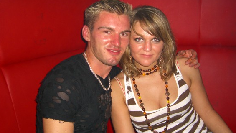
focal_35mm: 44
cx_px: 120
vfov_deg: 27.1
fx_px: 275
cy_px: 63
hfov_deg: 46.4
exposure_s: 1/60
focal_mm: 7.9
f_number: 2.8
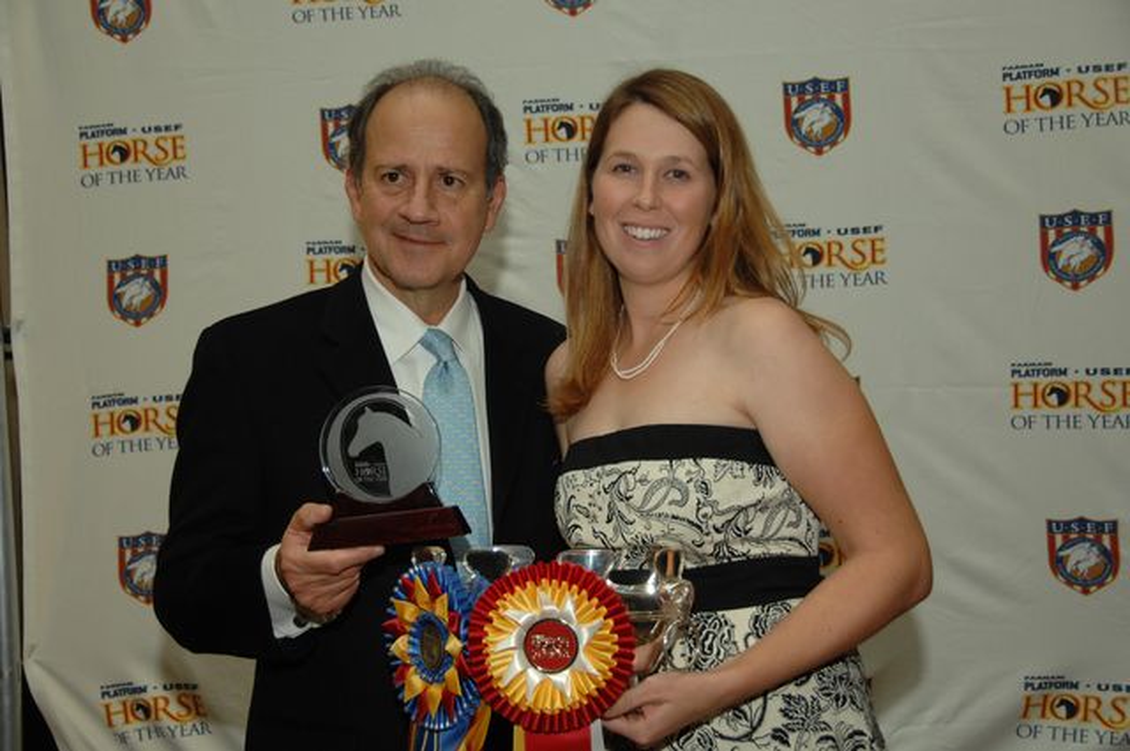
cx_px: 565
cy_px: 376
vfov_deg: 25.7
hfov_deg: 37.9
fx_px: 1646
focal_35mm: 52
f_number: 4.2
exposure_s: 1/125
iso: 400
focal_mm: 35
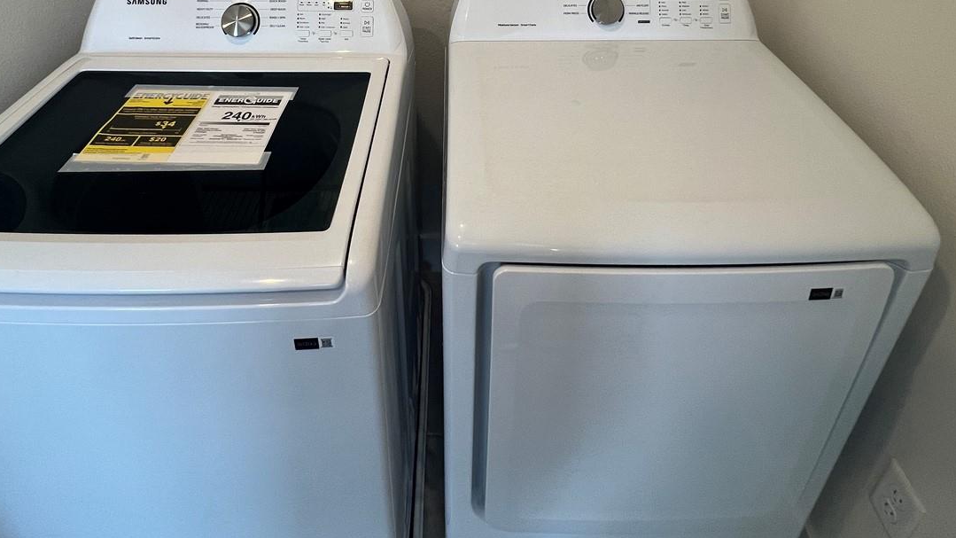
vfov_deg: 47.1
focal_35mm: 21
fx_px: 532
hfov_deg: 83.8
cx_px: 458
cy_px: 35
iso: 125
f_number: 1.8
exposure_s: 1/120
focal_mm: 1.57
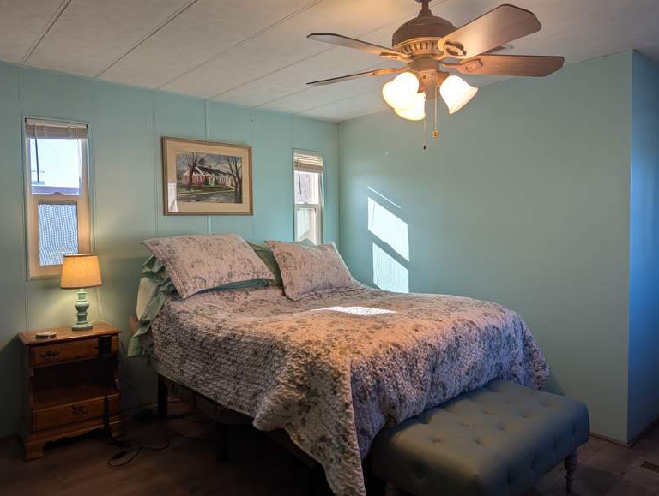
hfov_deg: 69.3
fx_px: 477
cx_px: 333
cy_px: 243
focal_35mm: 25
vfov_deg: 55.0
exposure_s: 1/125
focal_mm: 6.81
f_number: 1.85
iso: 60
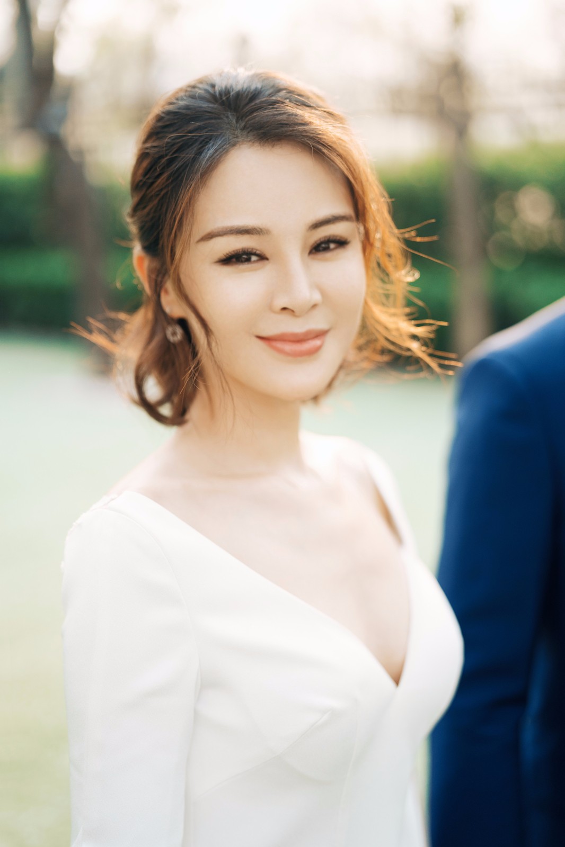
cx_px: 282
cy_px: 424
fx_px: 1178
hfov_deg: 27.0
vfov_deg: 39.6
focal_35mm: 50
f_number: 1.6
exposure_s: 1/1250
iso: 640
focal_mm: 50
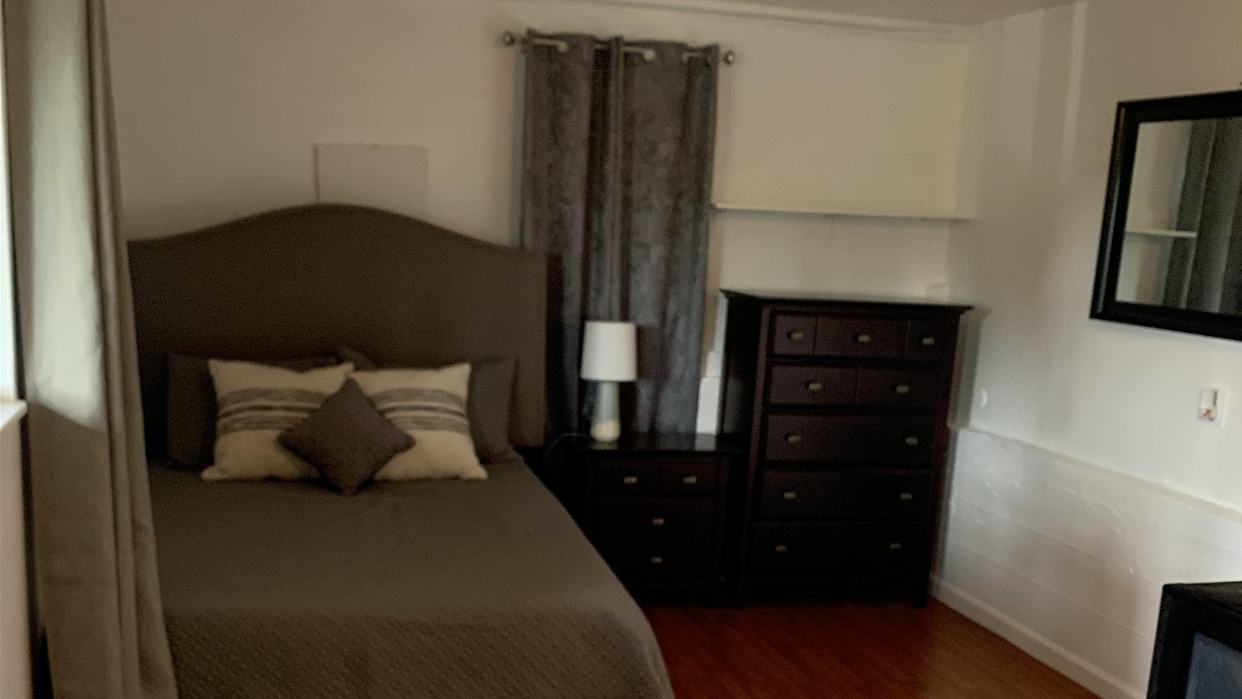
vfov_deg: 30.9
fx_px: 1252
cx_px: 624
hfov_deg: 52.8
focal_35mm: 38
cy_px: 488
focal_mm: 4.25
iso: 100
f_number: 1.8
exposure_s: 1/121
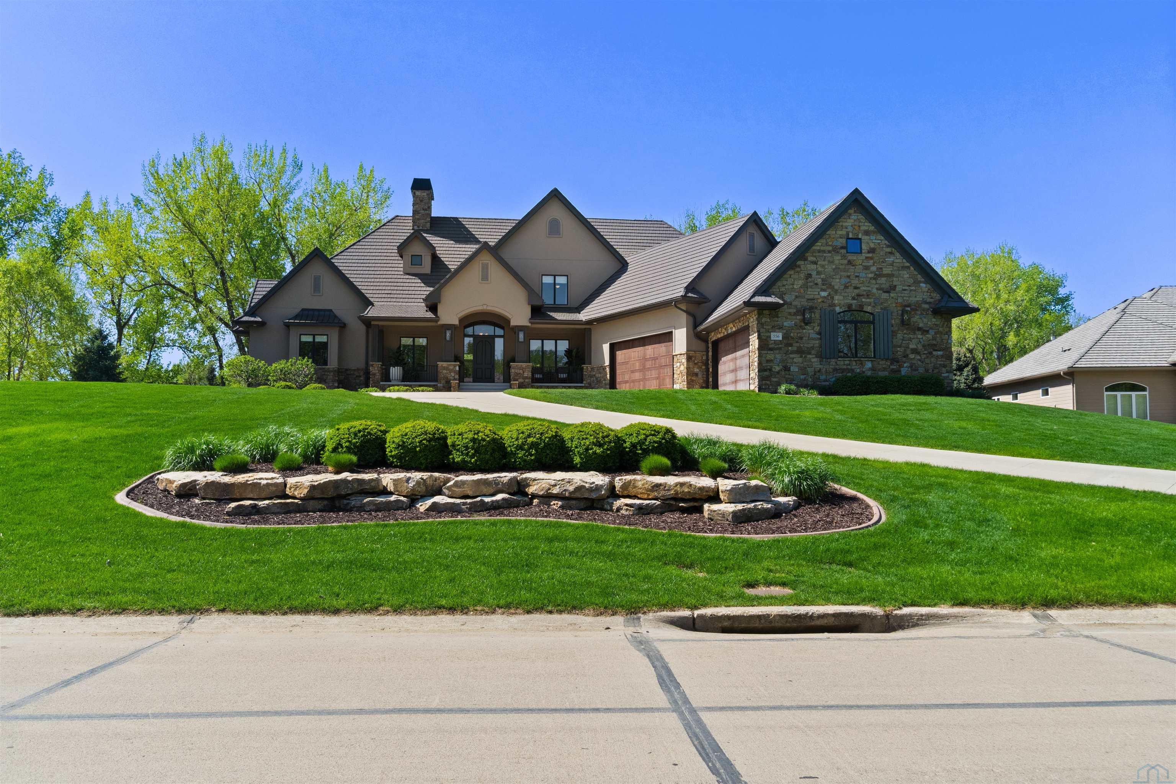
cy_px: 392
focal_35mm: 27
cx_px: 588
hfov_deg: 67.4
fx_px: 882
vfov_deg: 47.9
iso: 500
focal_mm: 18
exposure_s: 1/200
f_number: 8
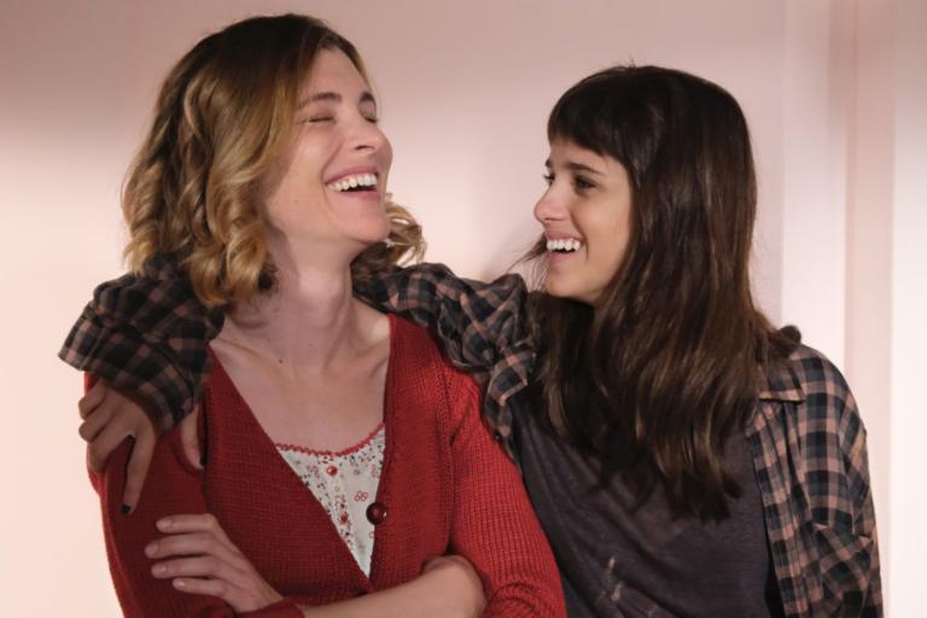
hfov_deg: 25.4
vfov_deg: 17.1
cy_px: 309
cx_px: 464
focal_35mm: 80
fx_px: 2060
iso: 3200
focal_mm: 53.3
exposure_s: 1/125
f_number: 3.2
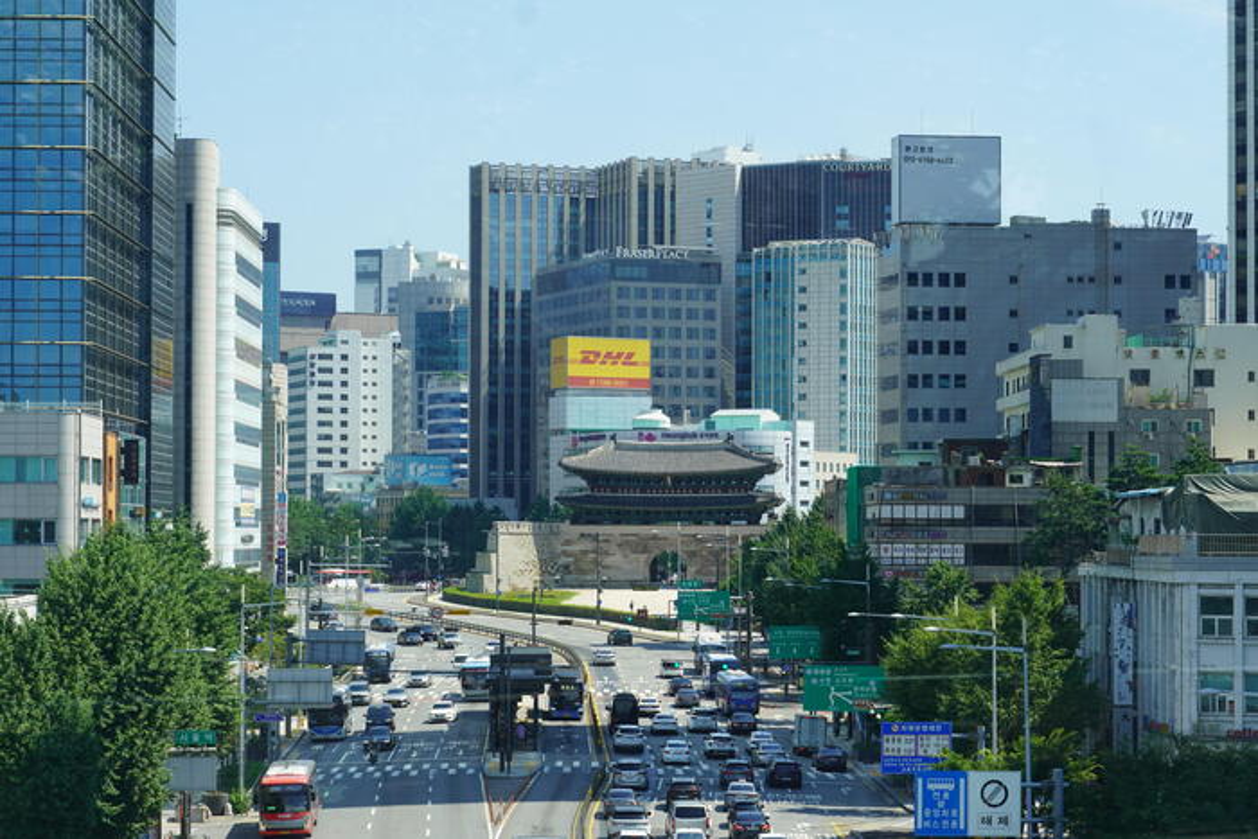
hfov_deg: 21.6
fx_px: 3303
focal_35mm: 94
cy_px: 420
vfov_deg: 14.5
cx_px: 629
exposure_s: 1/160
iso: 100
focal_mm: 63
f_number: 9
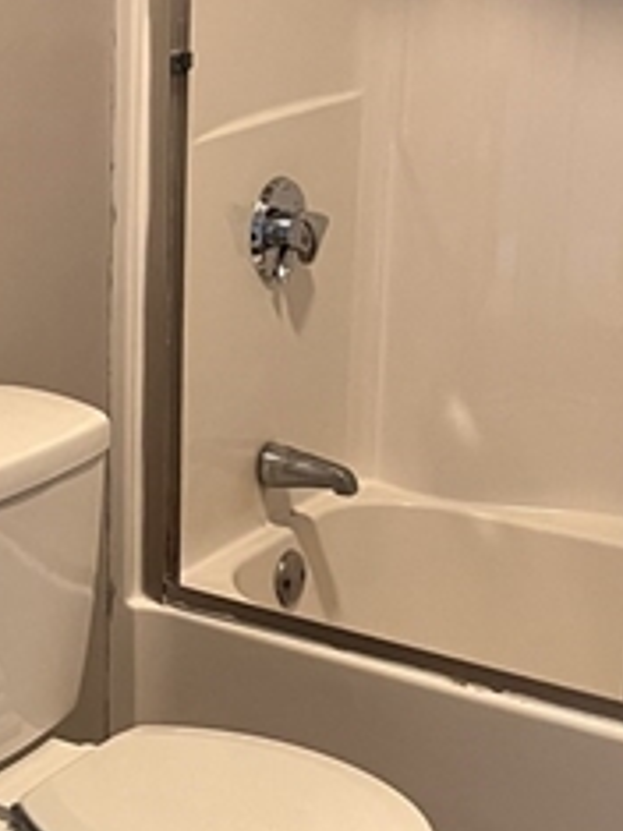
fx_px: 2042
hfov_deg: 16.7
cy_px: 393
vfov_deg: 23.0
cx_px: -110
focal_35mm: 85
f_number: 1.5
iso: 500
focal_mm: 5.7
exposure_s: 1/60
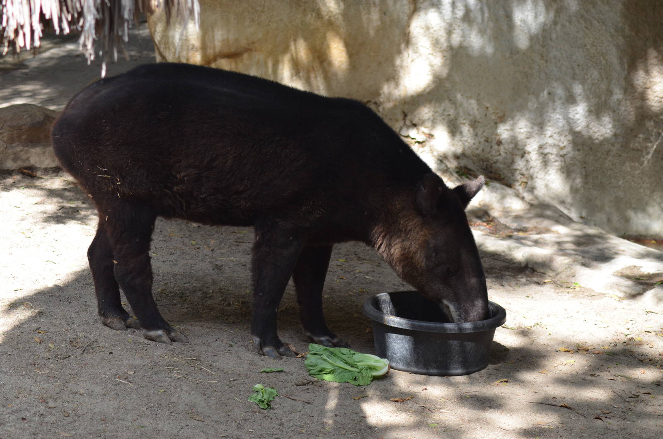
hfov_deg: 14.0
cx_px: 332
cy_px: 220
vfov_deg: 9.3
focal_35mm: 147
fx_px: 2702
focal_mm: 98
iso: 400
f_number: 5
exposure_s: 1/400
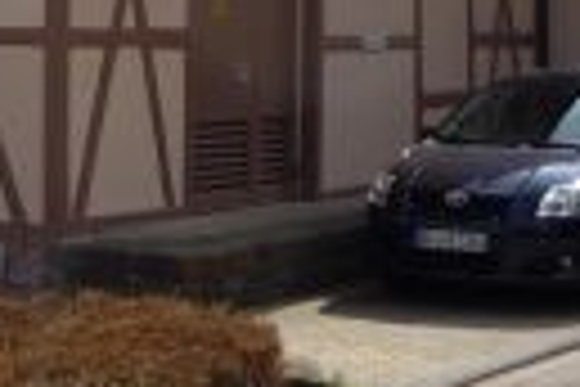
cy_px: -243
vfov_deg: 10.6
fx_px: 1998
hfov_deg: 16.5
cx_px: 247
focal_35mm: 124
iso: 100
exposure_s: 1/400
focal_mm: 5.2
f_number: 5
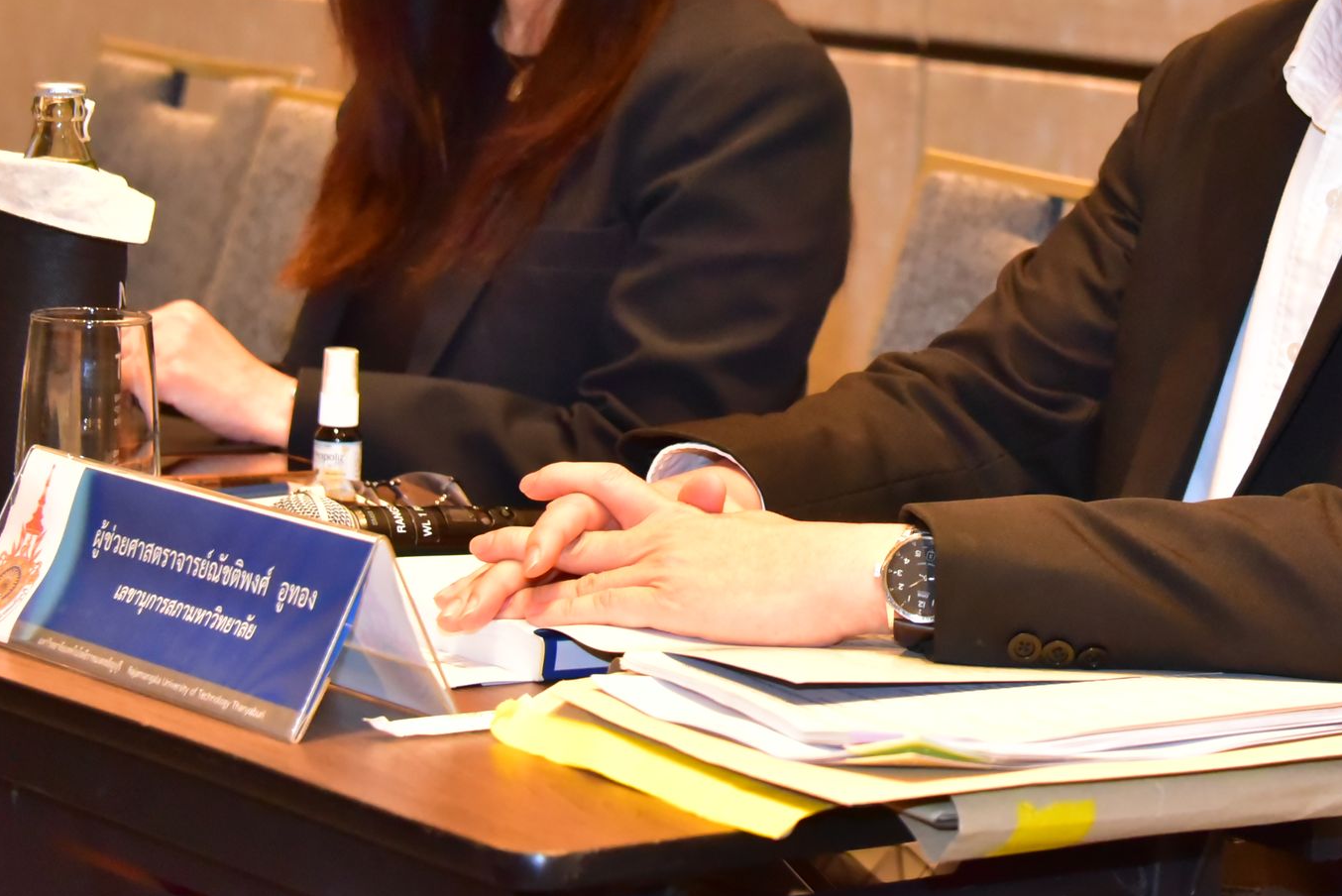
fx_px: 4475
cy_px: 124
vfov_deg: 11.4
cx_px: 1039
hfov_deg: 16.9
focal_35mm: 120
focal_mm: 65
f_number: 5.6
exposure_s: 1/200
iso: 10000
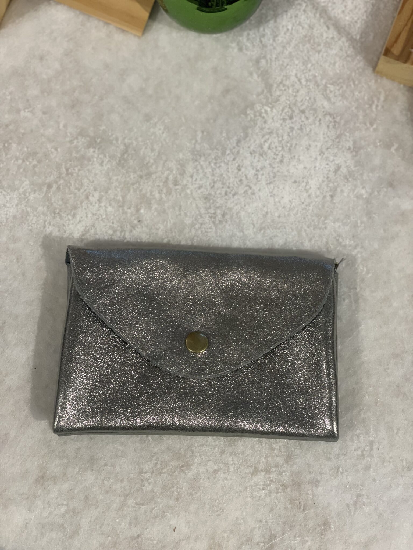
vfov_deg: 36.8
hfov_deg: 28.0
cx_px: 206
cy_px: 275
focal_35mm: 52
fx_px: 827
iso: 250
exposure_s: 1/100
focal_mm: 6
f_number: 2
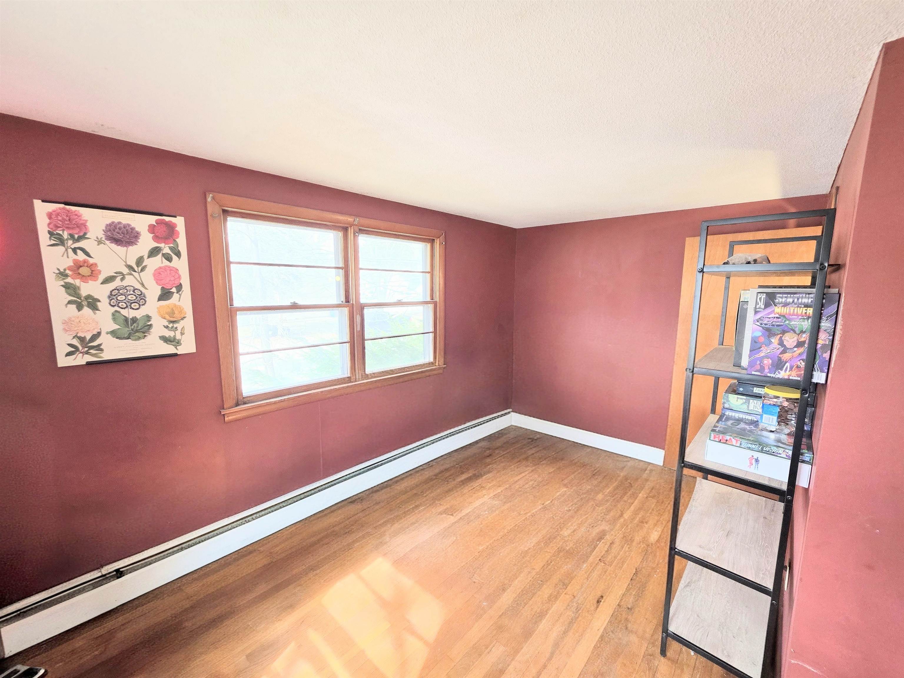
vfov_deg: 89.9
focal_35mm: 13
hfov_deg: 106.2
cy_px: 339
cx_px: 452
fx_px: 339
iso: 200
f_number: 1.9
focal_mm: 2.2
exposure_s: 1/120
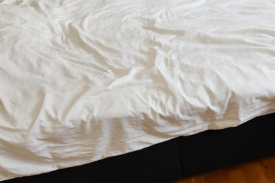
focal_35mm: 39
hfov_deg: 46.1
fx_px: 298
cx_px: 232
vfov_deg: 34.2
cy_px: 83
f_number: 4
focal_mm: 10
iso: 640
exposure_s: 1/60
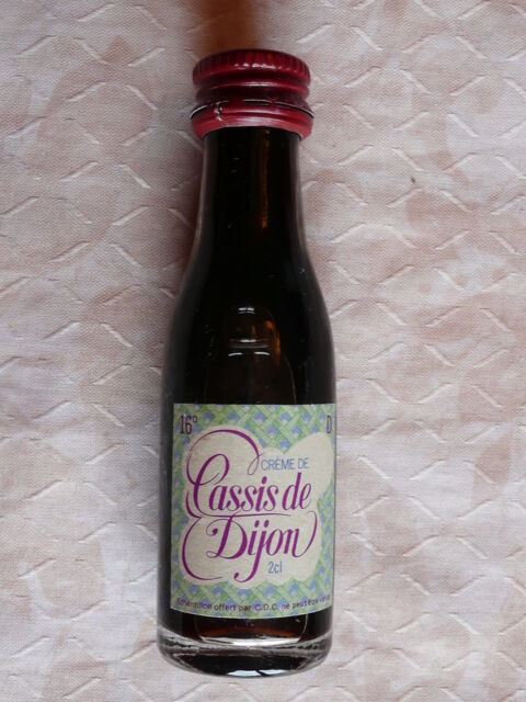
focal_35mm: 50
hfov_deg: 29.1
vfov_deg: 38.2
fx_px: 1013
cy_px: 351
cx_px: 263
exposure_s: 1/40
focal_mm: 8.2
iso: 100
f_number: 4.2
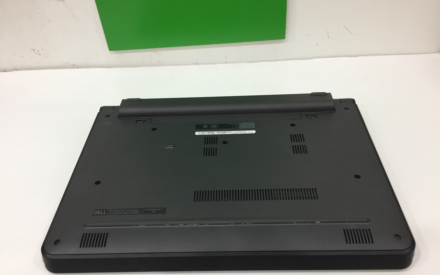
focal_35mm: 31
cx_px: 219
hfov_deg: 61.2
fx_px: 372
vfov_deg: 40.5
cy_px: 152
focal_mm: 4.15
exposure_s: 1/33
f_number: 2.2
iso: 100
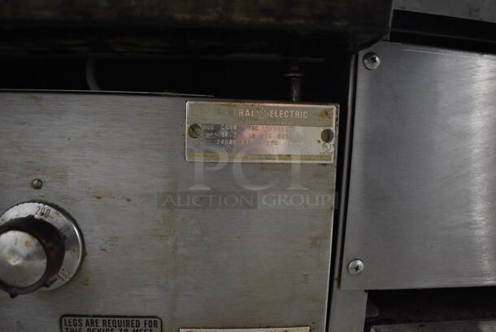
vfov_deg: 48.0
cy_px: 166
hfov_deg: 67.3
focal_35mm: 27
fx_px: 372
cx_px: 248
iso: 3200
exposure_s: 1/50
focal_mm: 18
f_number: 3.5
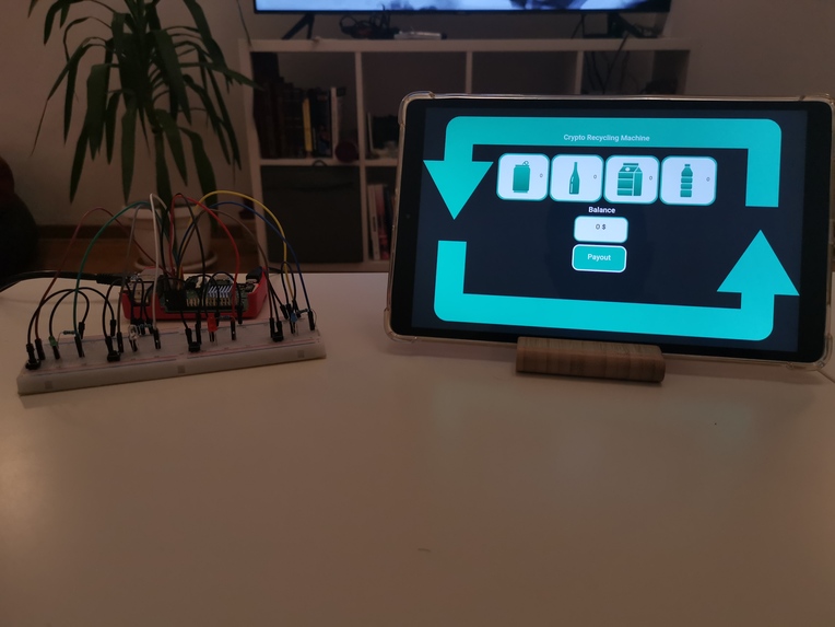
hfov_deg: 65.3
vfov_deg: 51.4
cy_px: 314
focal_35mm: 27
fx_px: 651
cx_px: 418
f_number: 1.8
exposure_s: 1/100
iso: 125
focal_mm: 5.58
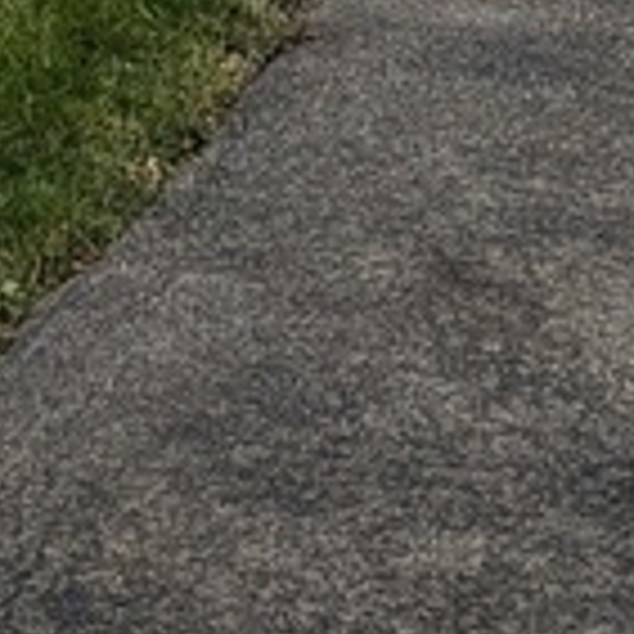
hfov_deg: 7.7
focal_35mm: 226
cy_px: -1497
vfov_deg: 6.7
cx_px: -171
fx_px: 4683
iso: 52
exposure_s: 1/2222
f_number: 1.89
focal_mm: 5.43
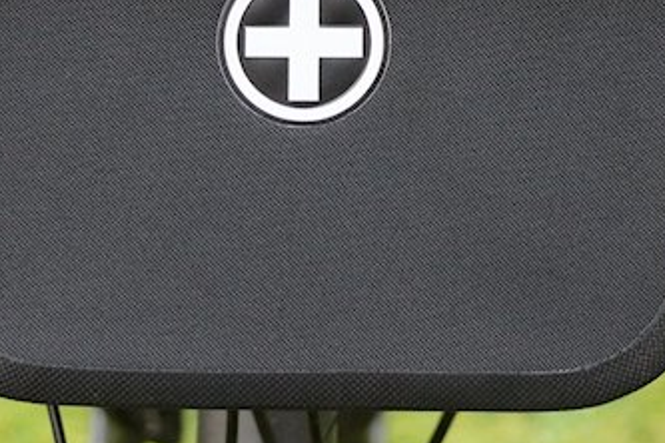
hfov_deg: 6.4
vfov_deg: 4.2
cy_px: -14
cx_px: 335
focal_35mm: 324
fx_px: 5993
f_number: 5.6
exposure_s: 1/250
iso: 800
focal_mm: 75
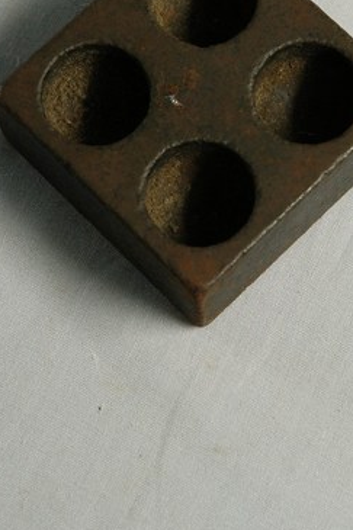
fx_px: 2709
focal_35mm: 184
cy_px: 107
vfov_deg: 11.1
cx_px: 198
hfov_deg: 7.5
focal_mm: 70
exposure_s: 1/6
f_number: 10
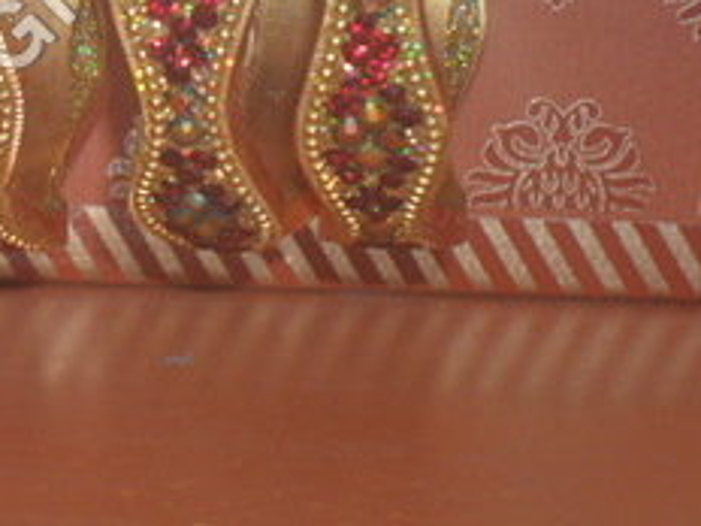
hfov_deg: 8.5
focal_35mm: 233
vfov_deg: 6.4
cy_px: 29
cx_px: 30
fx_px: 4718
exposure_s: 1/60
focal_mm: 19.6
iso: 100
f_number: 5
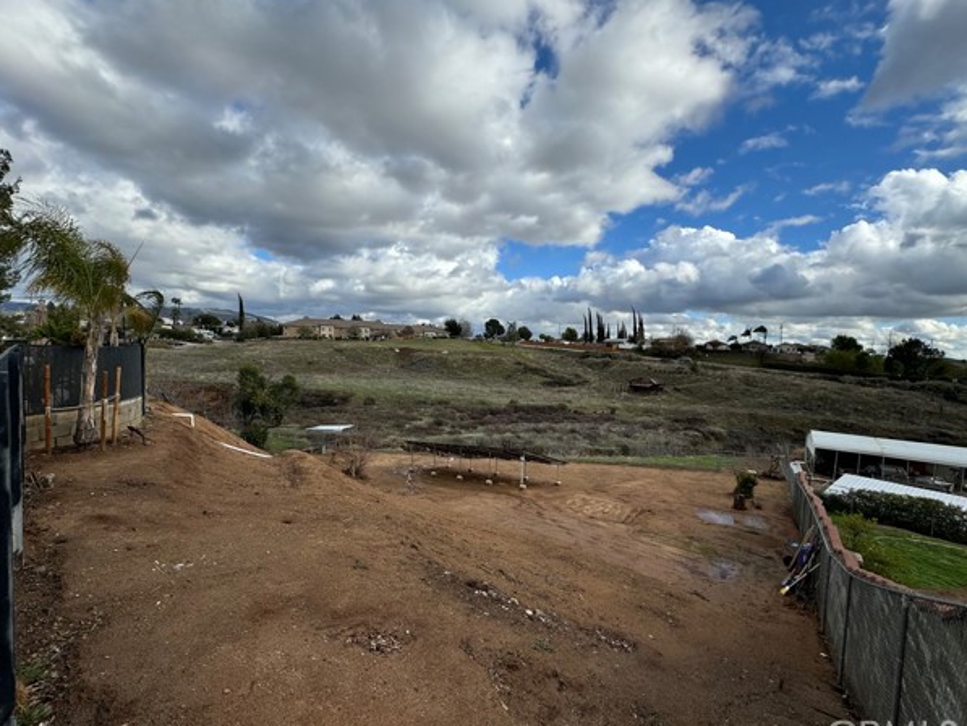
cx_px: 494
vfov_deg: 81.8
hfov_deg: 98.1
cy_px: 369
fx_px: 419
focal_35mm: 15
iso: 50
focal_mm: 2.22
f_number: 2.2
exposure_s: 1/1637
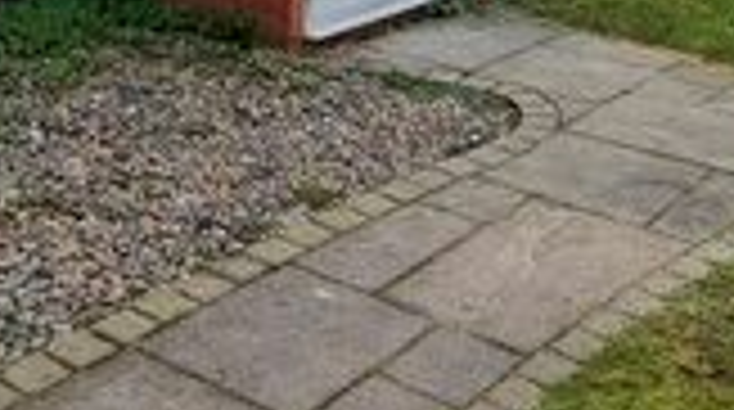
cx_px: 279
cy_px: -250
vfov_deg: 17.2
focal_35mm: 61
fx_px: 1185
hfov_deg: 34.3
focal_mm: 2.2
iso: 50
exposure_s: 1/485
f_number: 2.2
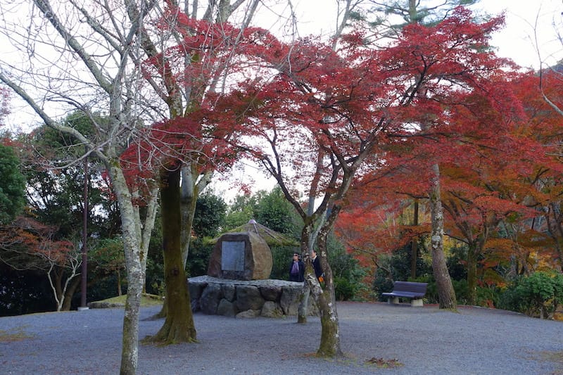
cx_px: 282
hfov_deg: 46.4
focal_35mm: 42
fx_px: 657
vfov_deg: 31.9
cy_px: 188
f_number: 4
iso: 125
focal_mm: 15.52
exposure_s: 1/100
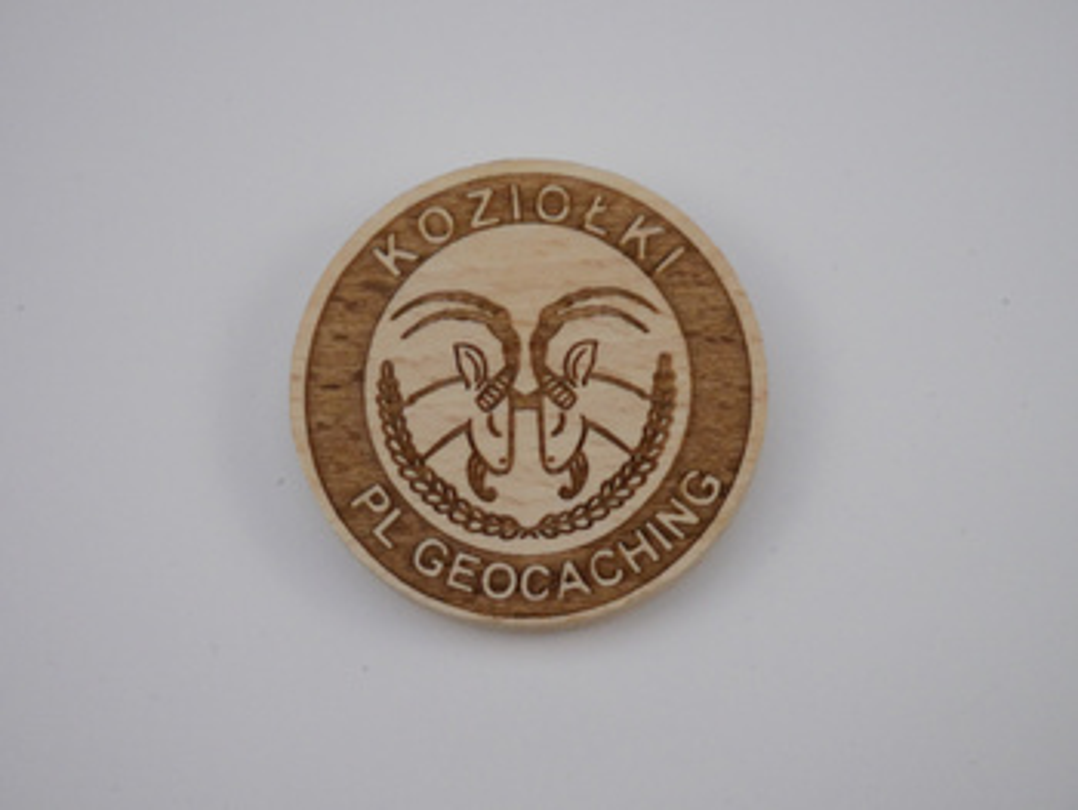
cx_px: 539
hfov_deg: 17.3
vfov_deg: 13.0
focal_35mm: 114
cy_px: 405
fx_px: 3553
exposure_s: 1/2000
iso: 3200
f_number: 6.3
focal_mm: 57
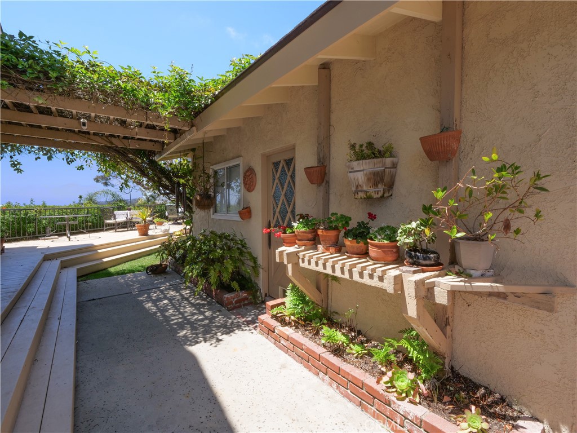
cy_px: 216
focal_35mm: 16
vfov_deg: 78.1
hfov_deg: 94.5
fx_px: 267
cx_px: 288
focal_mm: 8
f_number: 13
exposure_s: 1/100
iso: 250
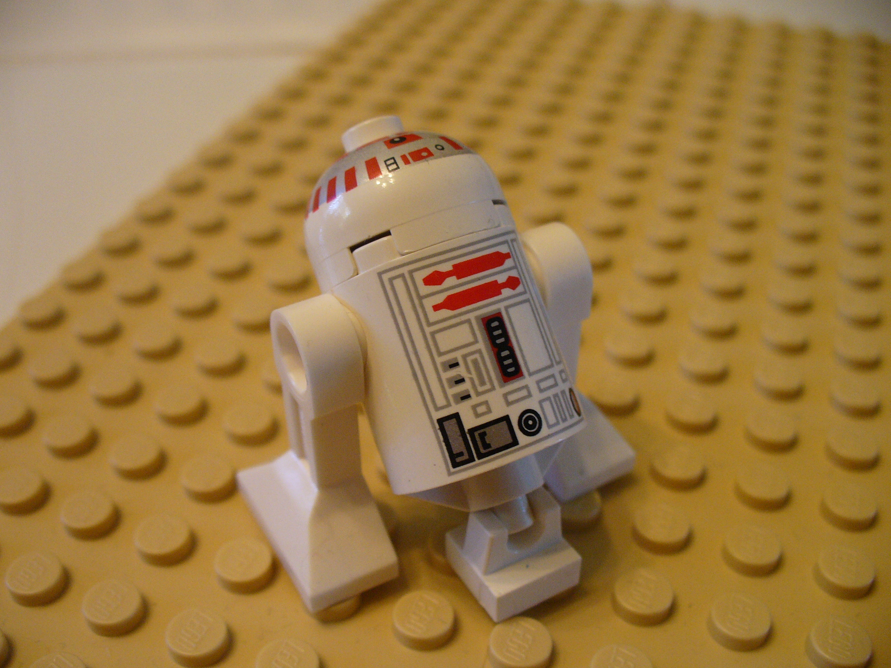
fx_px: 952
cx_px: 446
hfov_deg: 50.1
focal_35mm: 37
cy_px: 334
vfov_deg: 38.7
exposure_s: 1/25
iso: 200
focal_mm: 6.1
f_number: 2.8
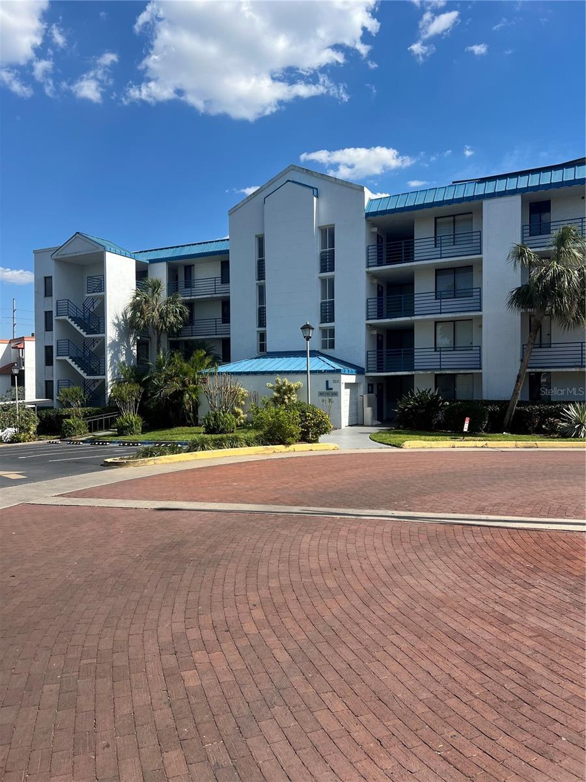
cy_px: 391
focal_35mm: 26
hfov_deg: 53.1
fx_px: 587
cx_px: 293
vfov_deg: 67.3
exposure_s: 1/3571
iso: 50
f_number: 1.5
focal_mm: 5.7
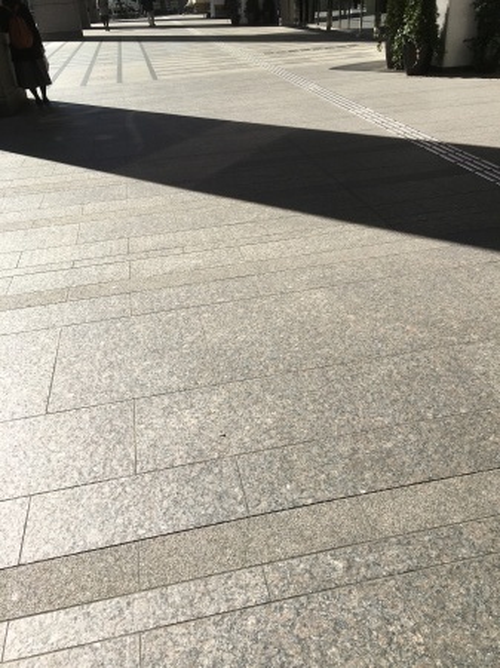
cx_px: 250
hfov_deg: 48.2
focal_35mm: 29
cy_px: 334
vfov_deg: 61.7
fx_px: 559
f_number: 2.2
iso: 25
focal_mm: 4.15
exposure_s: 1/1350
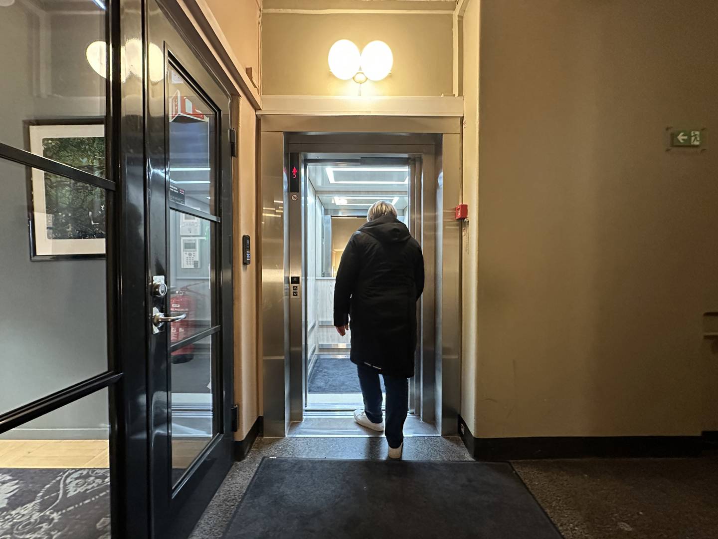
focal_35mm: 14
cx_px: 359
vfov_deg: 85.7
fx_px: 290
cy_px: 270
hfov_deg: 102.1
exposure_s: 1/50
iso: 800
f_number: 2.2
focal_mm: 2.22
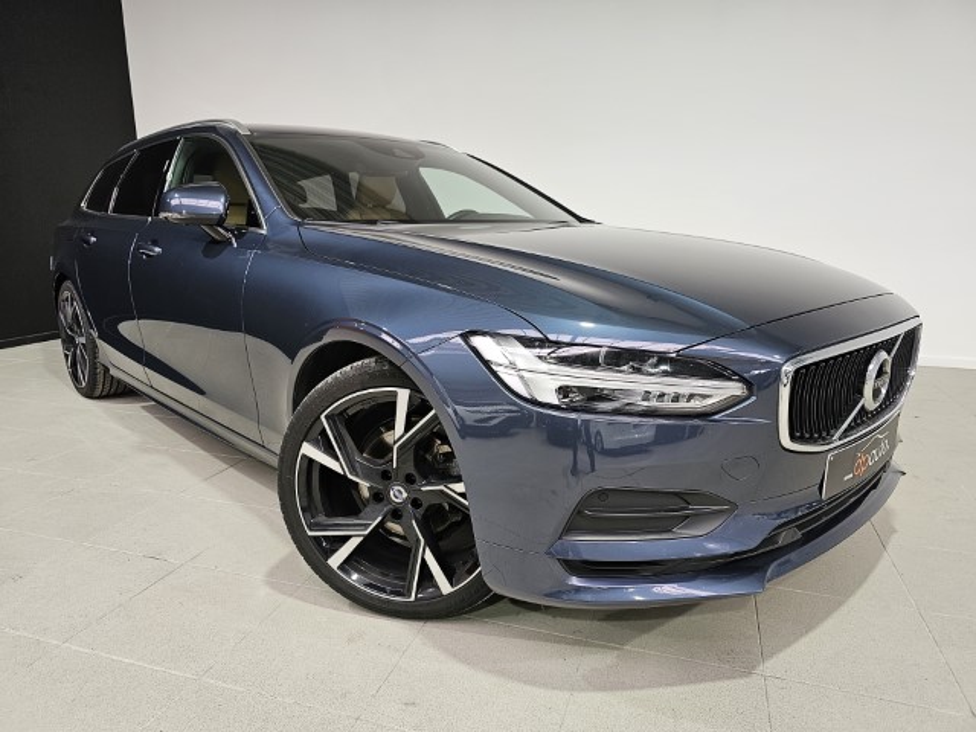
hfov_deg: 73.9
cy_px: 366
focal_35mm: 23
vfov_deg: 58.9
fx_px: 648
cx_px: 488
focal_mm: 6.3
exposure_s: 1/180
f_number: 1.7
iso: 200
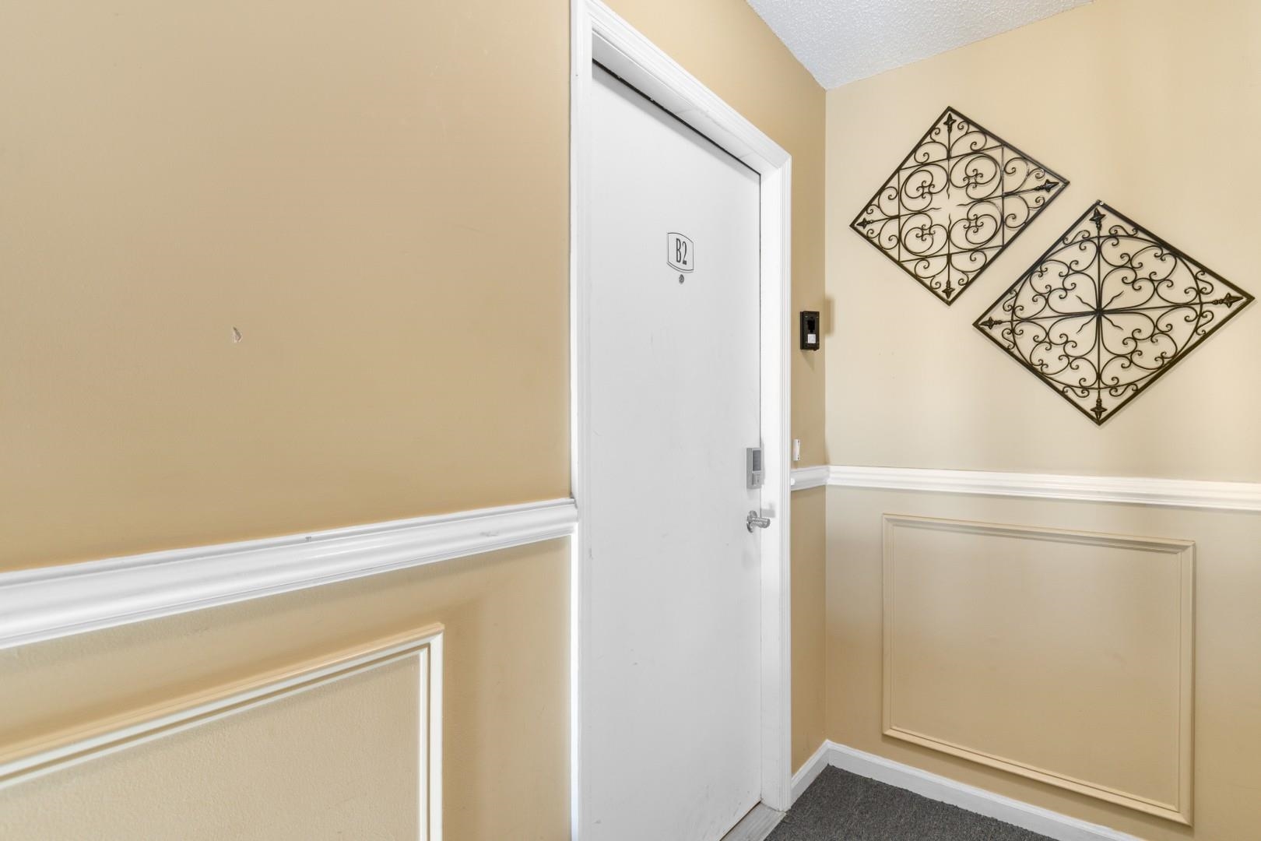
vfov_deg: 67.4
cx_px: 630
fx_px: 630
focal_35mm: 18
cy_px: 420
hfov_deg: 90.0
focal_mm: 12
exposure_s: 1
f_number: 4.8
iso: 100
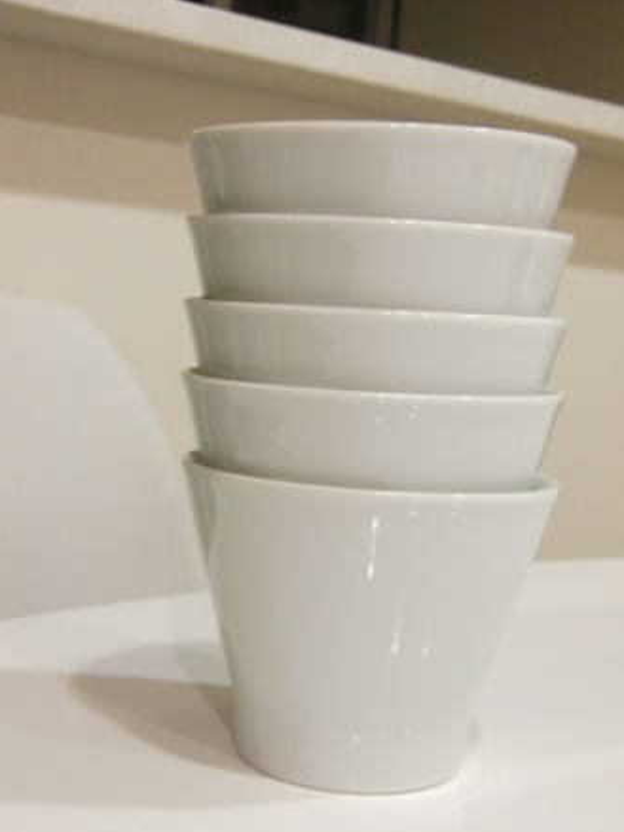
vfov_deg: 39.7
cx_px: 315
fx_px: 1154
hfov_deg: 30.3
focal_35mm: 48
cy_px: 421
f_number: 4
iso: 400
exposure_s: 1/8
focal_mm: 8.4
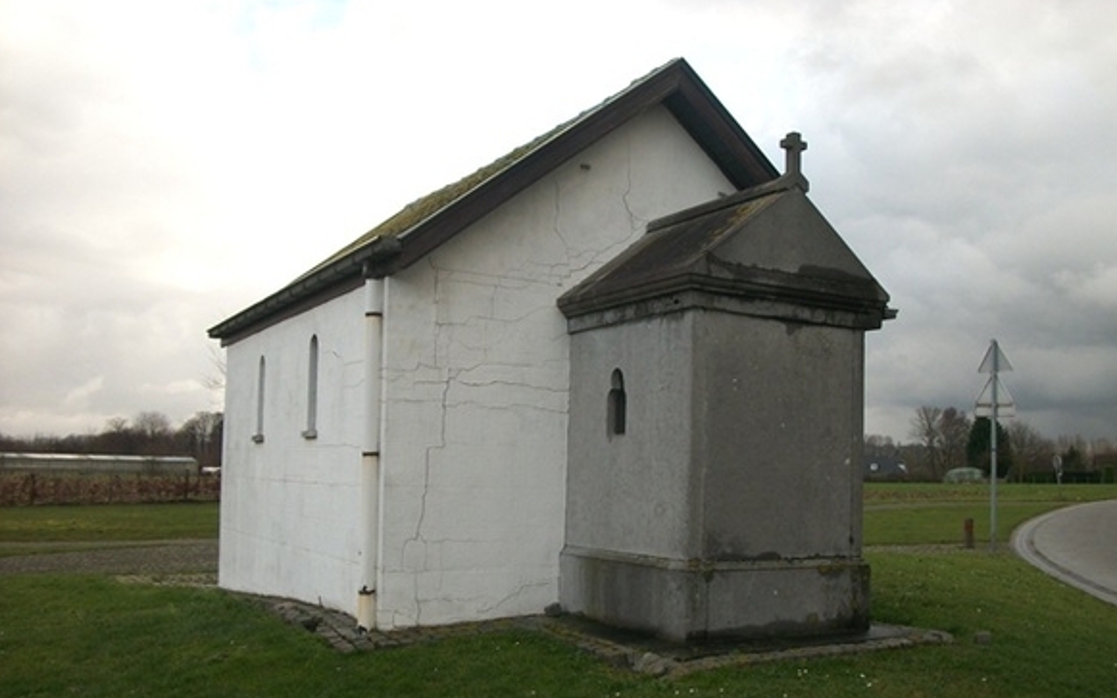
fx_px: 1065
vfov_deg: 36.2
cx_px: 575
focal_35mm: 35
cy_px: 415
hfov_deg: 55.3
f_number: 8.8
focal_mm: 5.7
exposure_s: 1/40
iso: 80
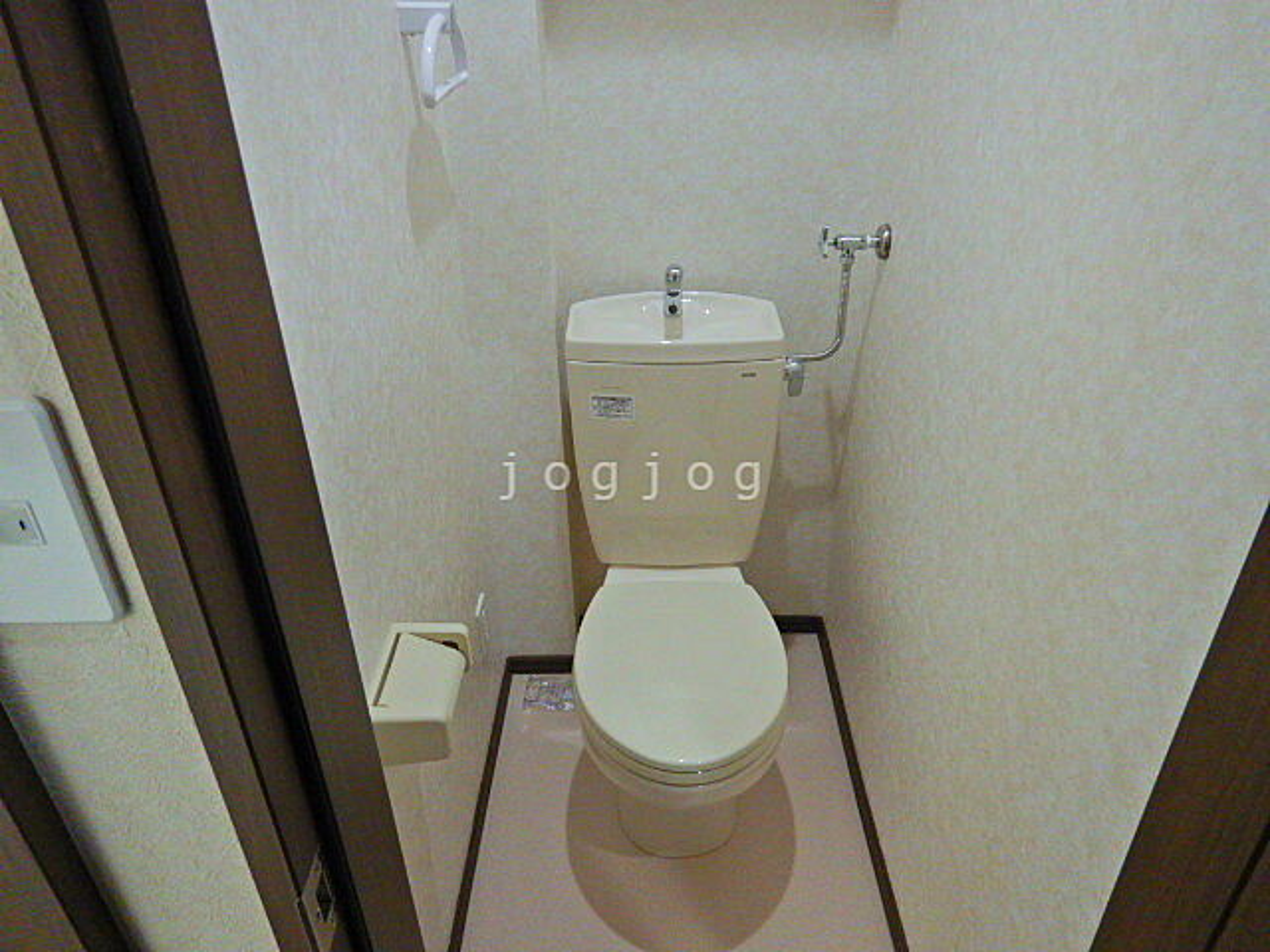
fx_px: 881
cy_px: 476
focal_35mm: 24
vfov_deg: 56.8
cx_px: 635
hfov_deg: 71.6
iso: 160
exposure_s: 1/30
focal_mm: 4.3
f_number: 2.8
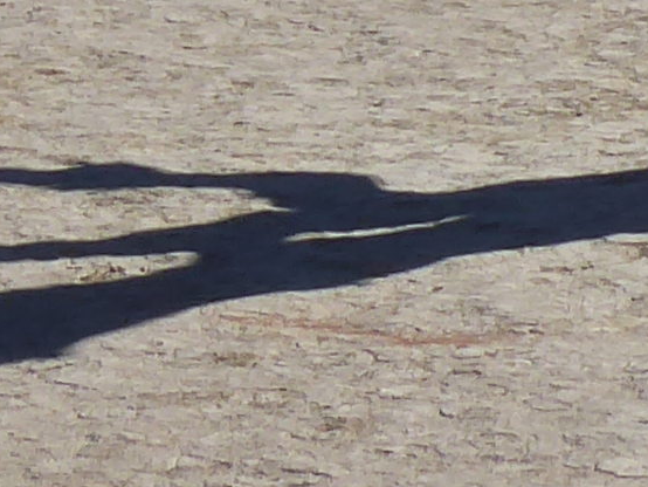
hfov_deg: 6.0
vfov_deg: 4.4
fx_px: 6218
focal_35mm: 332
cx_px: 408
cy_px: -819
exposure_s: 1/1300
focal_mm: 7.8
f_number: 3.9
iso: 80
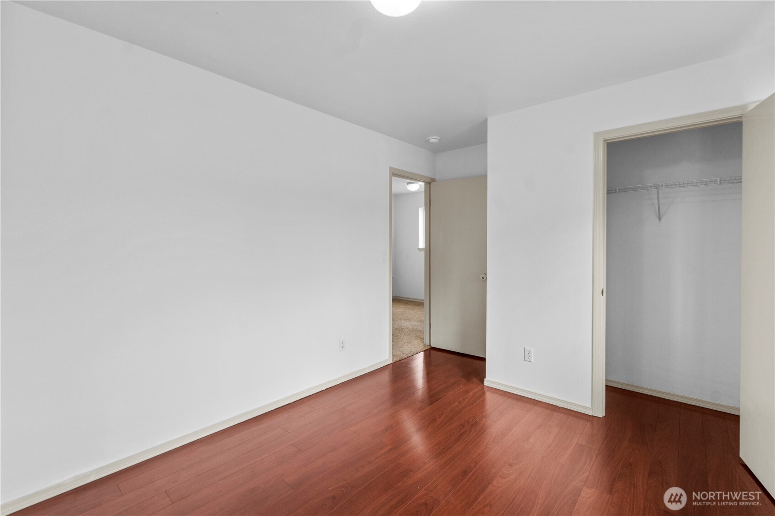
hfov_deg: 100.4
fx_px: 323
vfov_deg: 77.3
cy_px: 258
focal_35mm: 15
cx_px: 388
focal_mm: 10
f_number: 9
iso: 400
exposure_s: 1/20
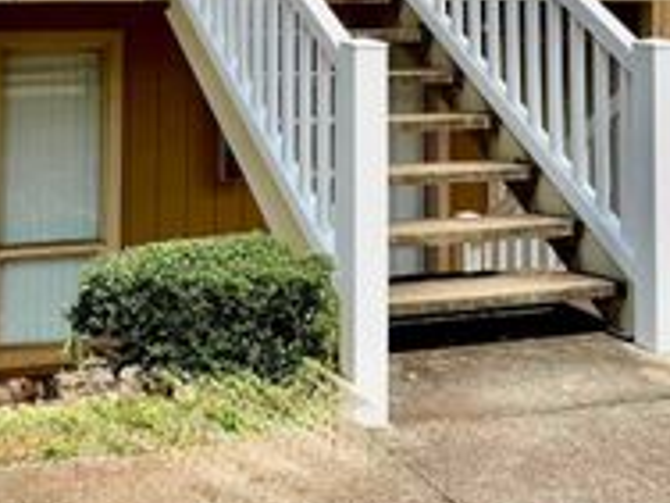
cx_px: 114
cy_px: -87
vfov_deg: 21.4
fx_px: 1239
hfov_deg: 29.4
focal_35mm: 64
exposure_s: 1/5814
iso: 80
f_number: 1.78
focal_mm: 6.76
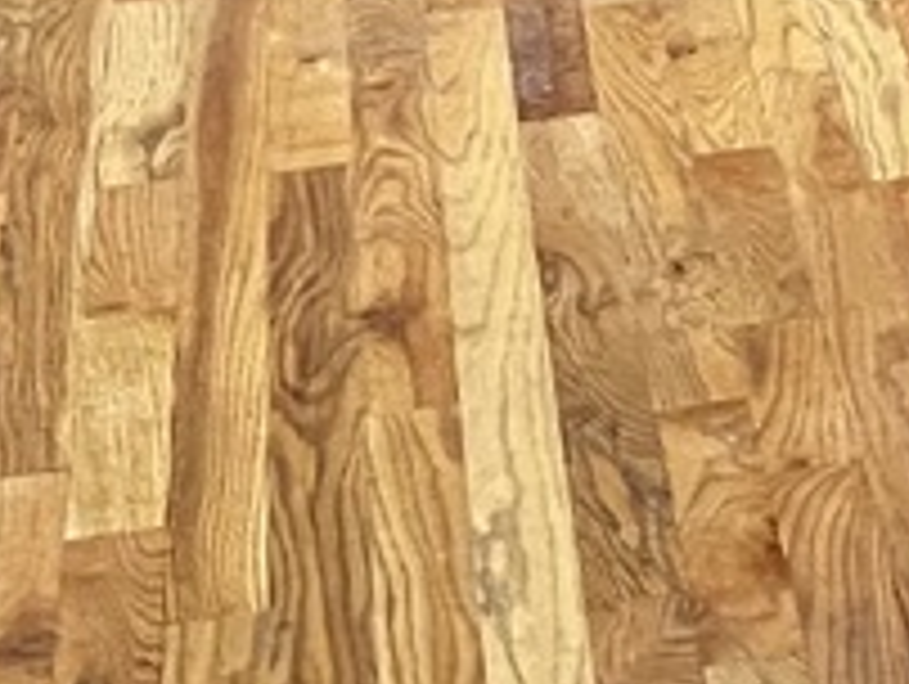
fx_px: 4680
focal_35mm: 178
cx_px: 2272
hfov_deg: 9.7
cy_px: -1382
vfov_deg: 7.4
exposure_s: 1/51
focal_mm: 5.1
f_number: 1.6
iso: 500
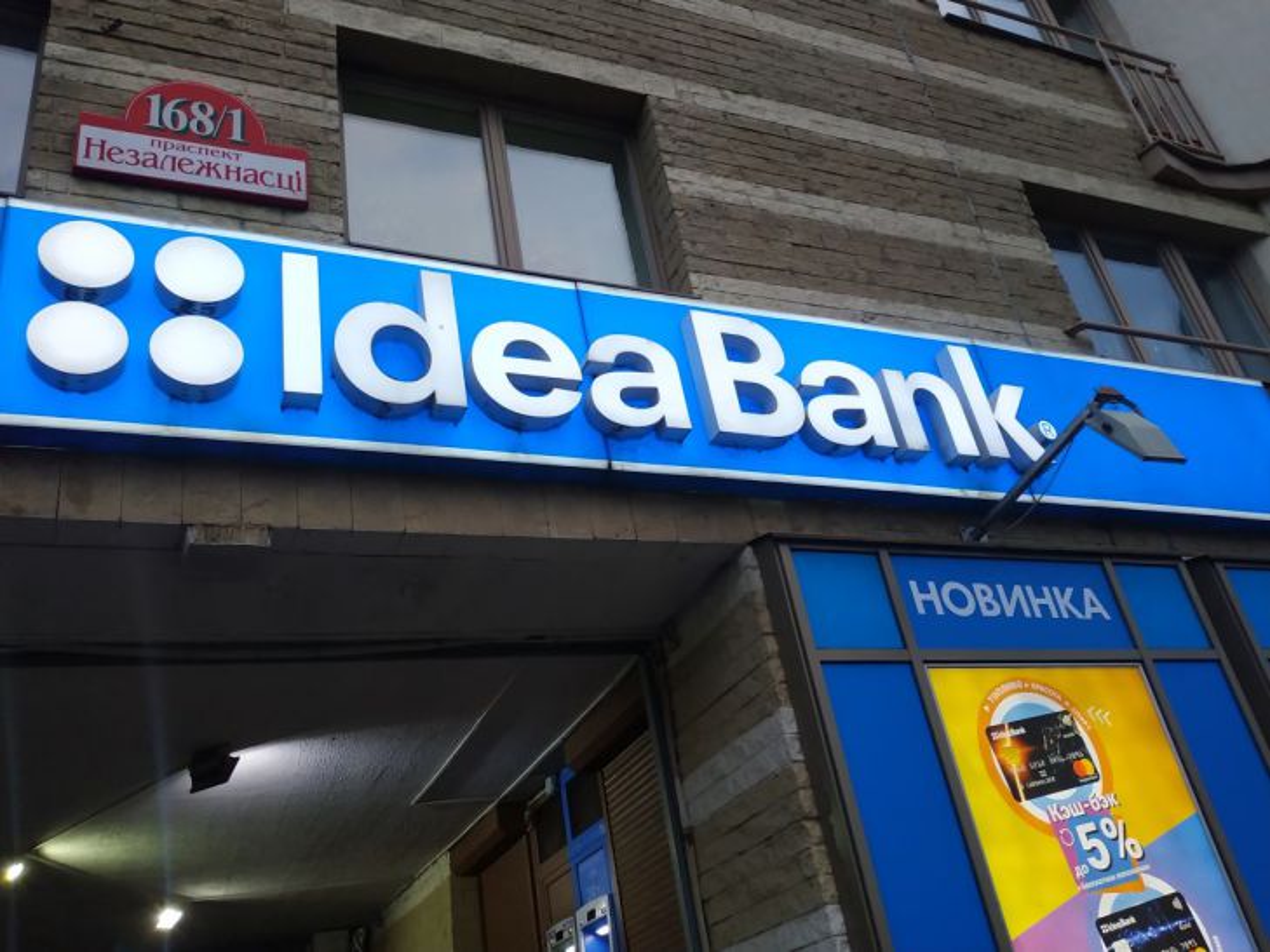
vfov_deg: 56.8
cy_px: 476
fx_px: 881
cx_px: 635
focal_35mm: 24
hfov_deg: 71.6
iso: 320
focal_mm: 3.94
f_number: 1.9
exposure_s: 1/100
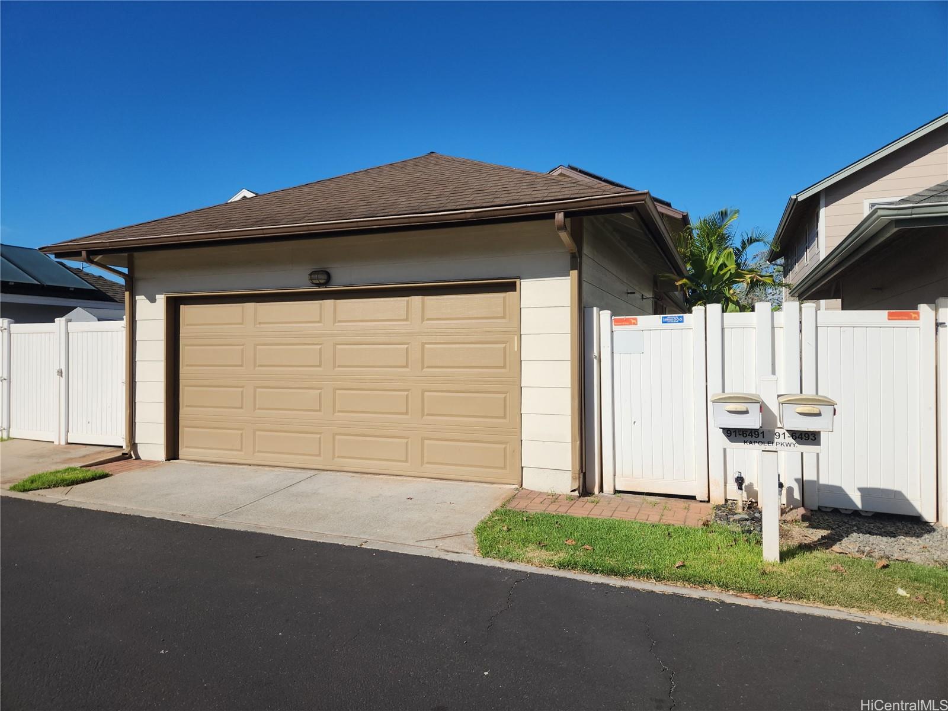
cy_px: 356
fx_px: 630
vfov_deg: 58.9
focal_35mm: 23
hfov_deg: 73.9
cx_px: 474
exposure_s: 1/2693
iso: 20
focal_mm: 5.4
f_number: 1.8
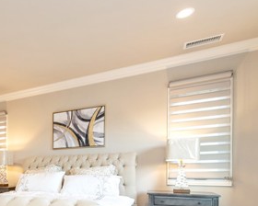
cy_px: 175
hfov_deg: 49.7
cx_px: 9
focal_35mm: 30
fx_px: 229
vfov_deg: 45.2
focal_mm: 14
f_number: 4
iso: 720
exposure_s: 1/60
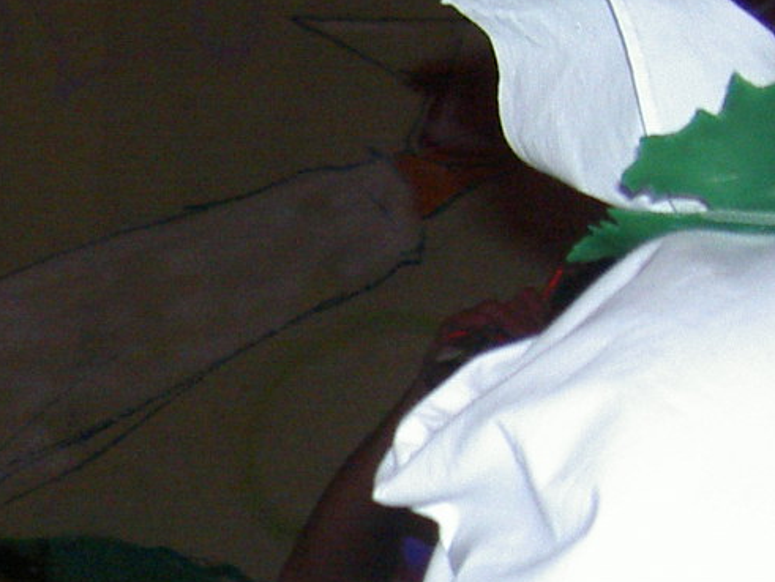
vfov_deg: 11.5
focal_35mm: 127
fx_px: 2845
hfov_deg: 14.5
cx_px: -360
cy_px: 653
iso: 100
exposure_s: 1/59.5
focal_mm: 8
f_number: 2.8
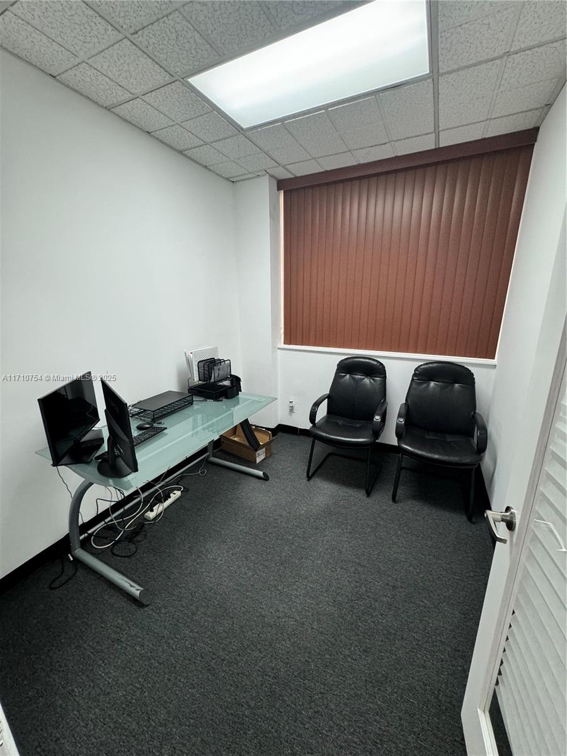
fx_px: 306
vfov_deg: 102.1
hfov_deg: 85.7
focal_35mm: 14
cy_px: 378
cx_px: 284
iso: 250
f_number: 2.2
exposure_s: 1/60
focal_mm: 2.22
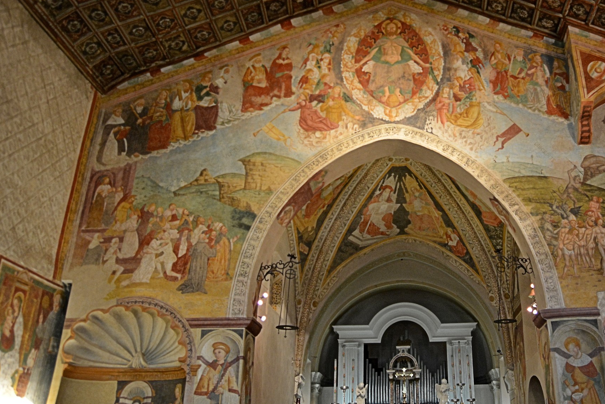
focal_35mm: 36
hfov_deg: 52.5
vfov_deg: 37.0
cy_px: 154
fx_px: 600
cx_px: 405
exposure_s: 1/50
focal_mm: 17
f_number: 3.5
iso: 800
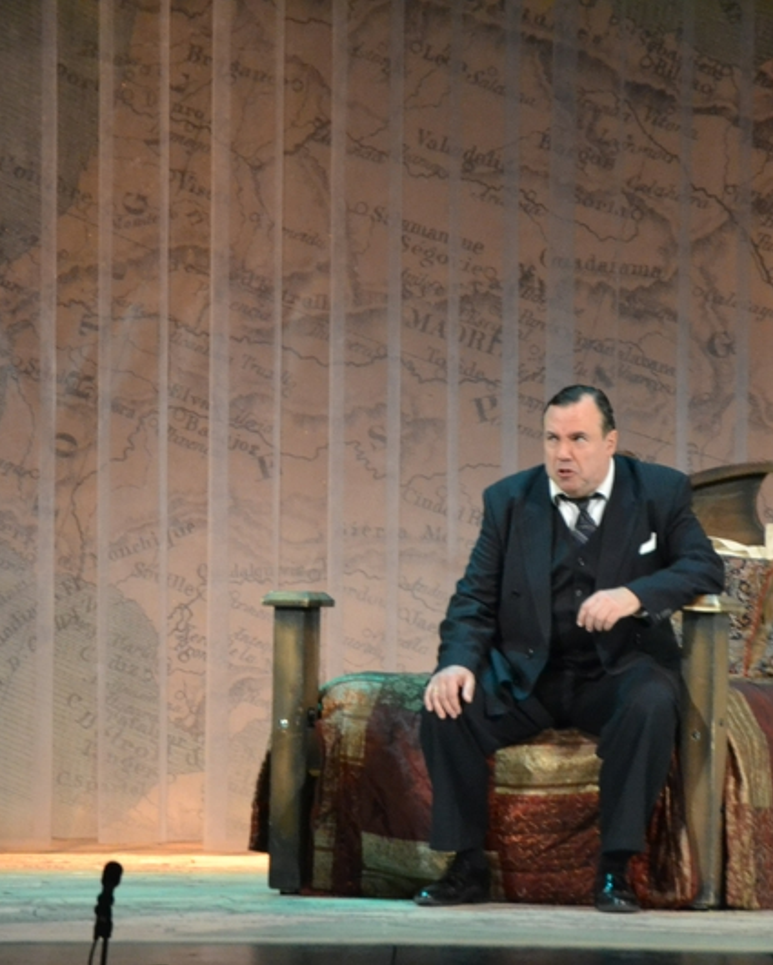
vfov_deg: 8.7
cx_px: 289
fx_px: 6367
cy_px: 482
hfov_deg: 6.9
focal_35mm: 223
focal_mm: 105
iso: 3200
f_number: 5.6
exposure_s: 1/40
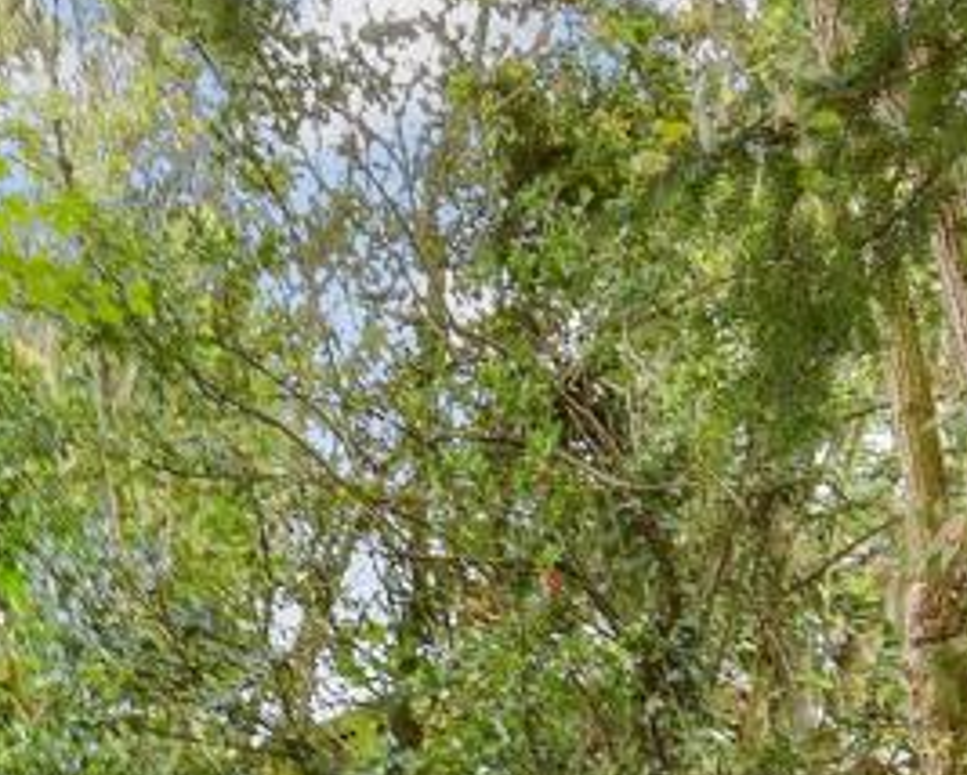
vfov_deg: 23.6
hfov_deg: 34.6
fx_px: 1547
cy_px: 1096
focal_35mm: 54
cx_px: 388
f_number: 8
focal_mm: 10
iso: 160
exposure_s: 1/8
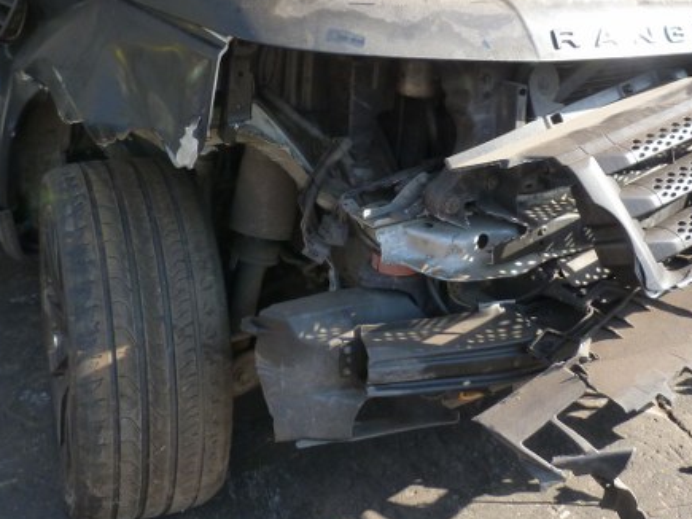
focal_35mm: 46
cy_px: 121
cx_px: 356
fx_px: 919
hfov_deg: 41.2
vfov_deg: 30.9
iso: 125
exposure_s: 1/100
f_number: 4
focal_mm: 4.5
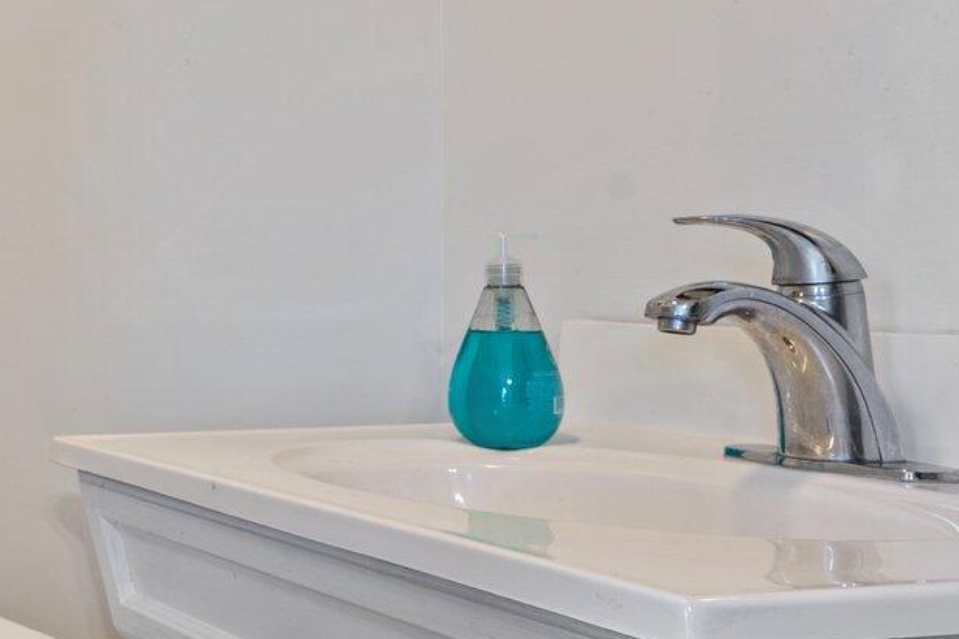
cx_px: -284
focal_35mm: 53
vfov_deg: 25.5
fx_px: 1412
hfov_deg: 30.0
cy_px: 286
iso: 100
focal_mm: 16
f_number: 10
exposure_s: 2.5
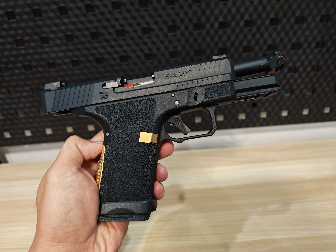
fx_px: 233
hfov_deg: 71.6
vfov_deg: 56.8
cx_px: 168
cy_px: 126
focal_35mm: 24
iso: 250
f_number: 2
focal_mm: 6.83
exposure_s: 1/33
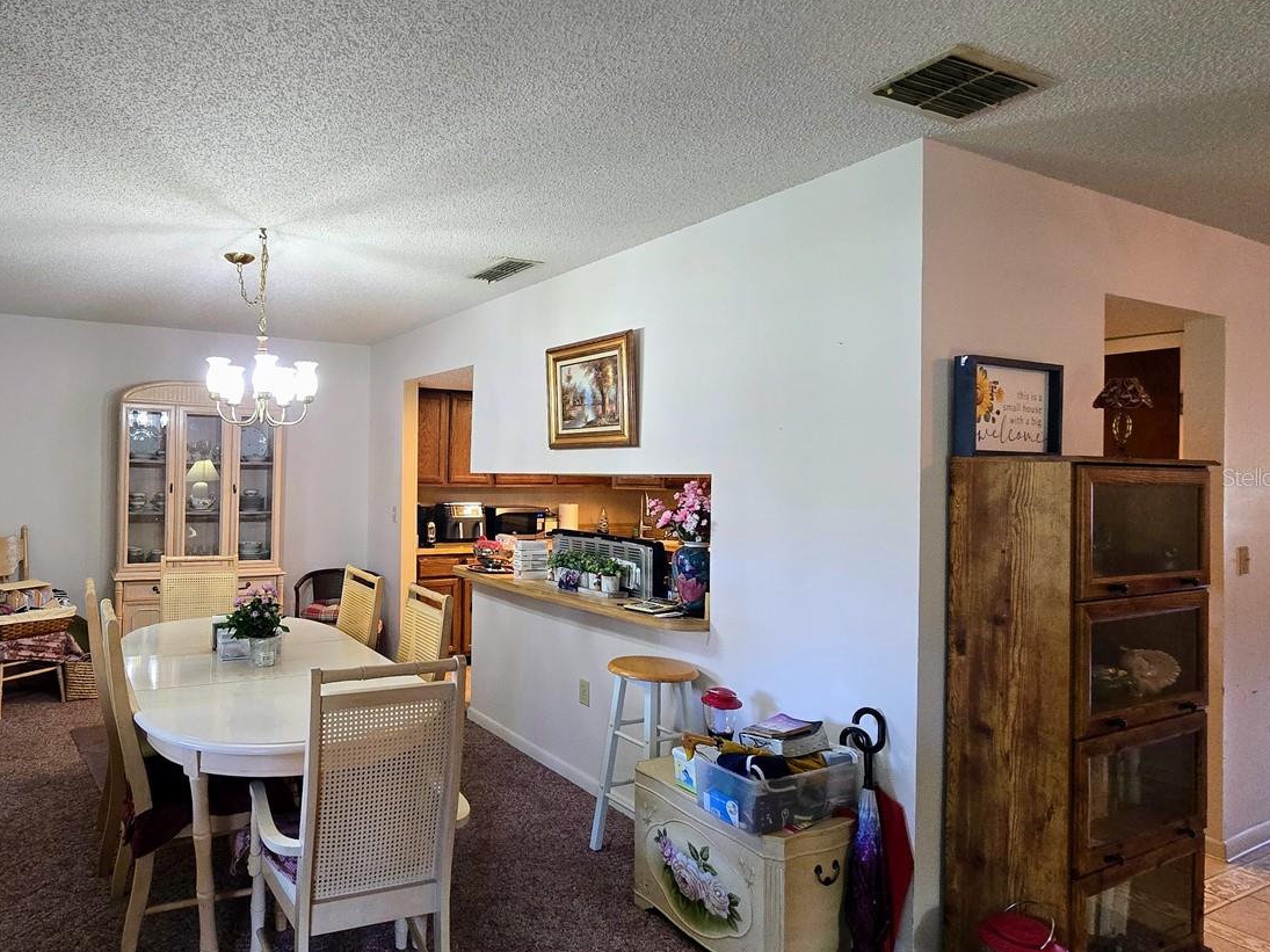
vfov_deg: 68.7
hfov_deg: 81.3
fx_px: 697
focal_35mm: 19
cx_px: 404
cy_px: 477
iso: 400
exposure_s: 1/60
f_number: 2.2
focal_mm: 2.2
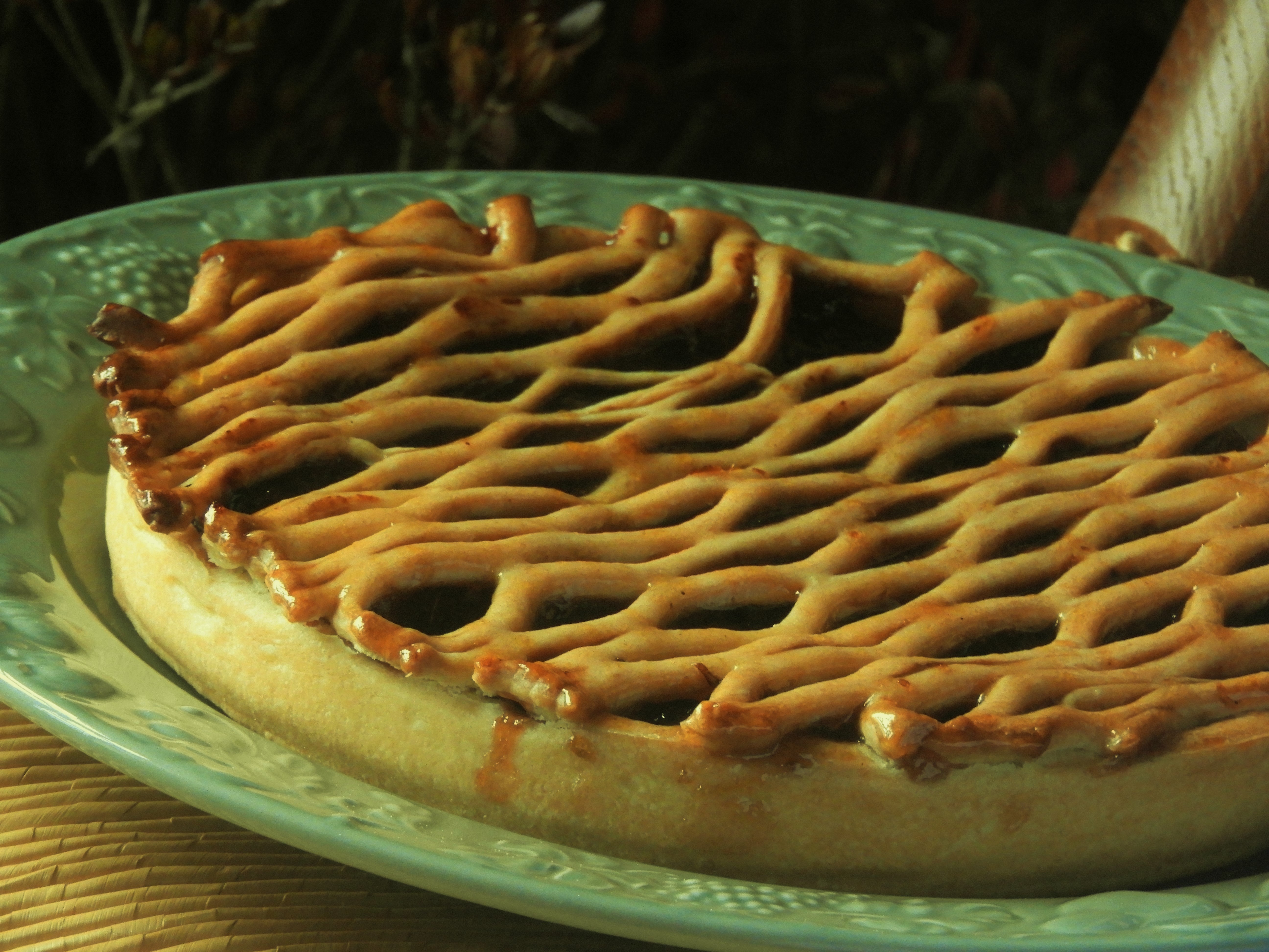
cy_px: 476
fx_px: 13197
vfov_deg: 4.1
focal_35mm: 360
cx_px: 634
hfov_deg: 5.5
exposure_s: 1/20
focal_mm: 64.5
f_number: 5.6
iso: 800
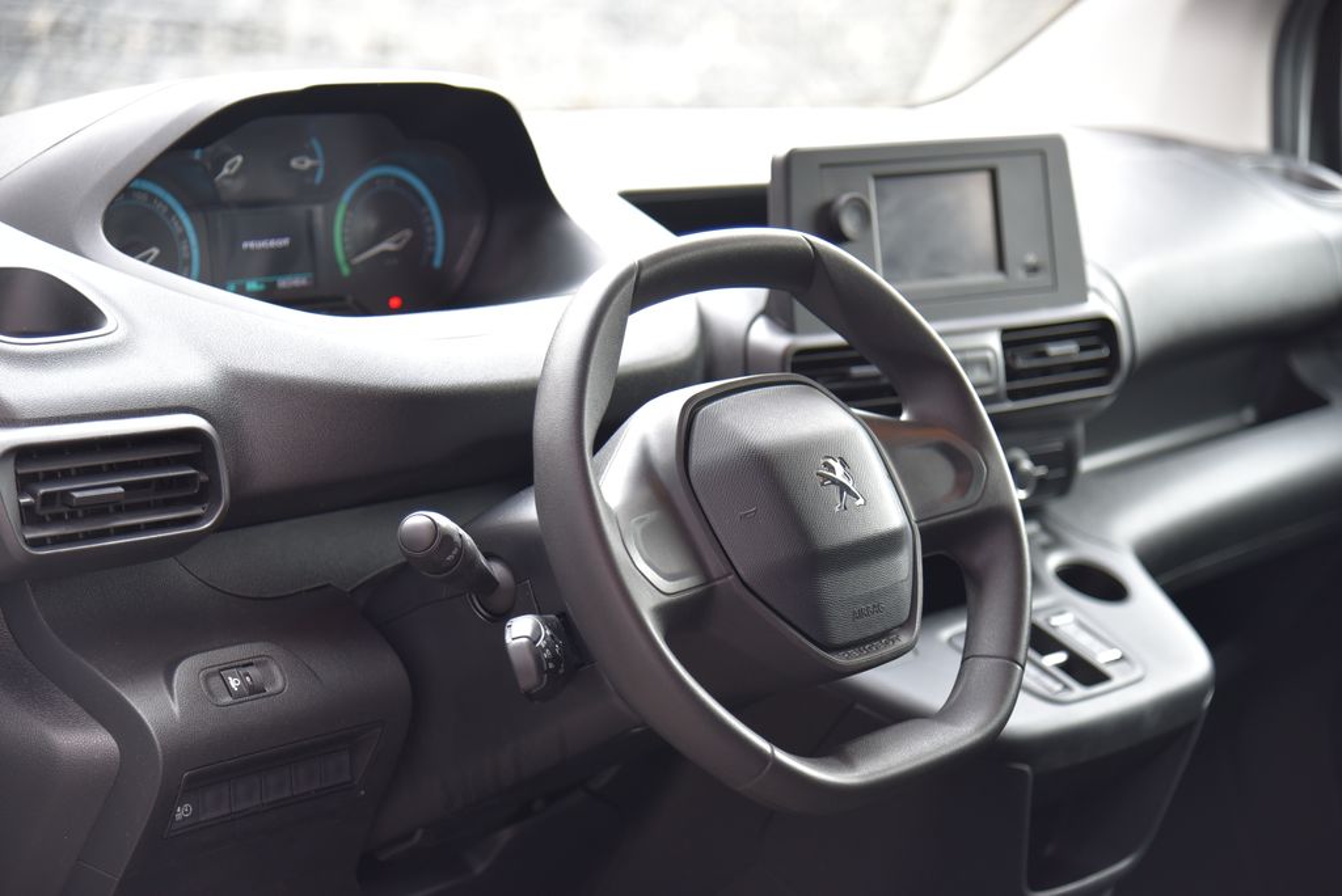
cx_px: 671
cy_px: 448
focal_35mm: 82
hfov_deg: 24.7
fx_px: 3058
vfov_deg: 16.7
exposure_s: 1/50
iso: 500
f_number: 4
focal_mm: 82
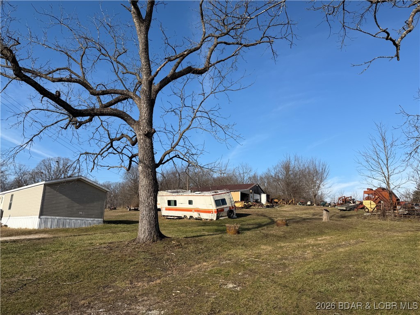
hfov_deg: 71.6
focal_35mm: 24
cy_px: 158
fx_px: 291
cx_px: 210
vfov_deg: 56.8
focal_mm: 6.76
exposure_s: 1/4405
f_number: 1.78
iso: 80
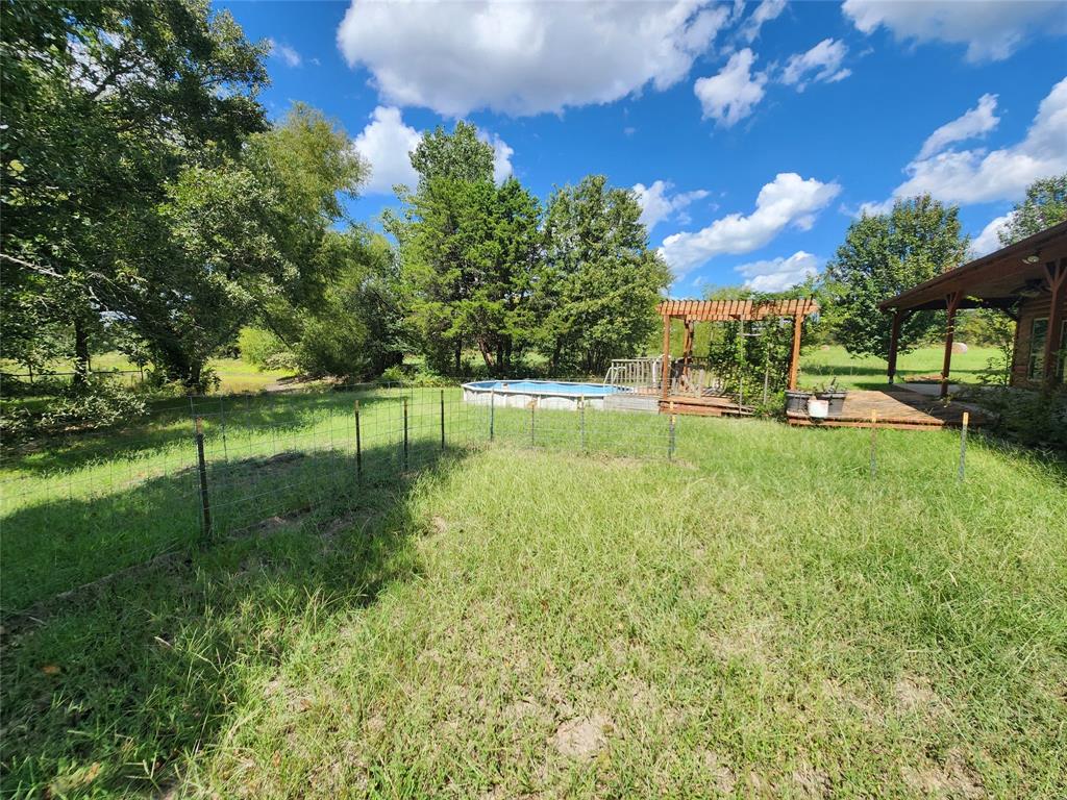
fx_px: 401
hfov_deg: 106.2
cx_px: 534
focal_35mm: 13
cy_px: 400
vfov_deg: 89.9
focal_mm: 2.2
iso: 50
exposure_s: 1/1484
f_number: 2.2
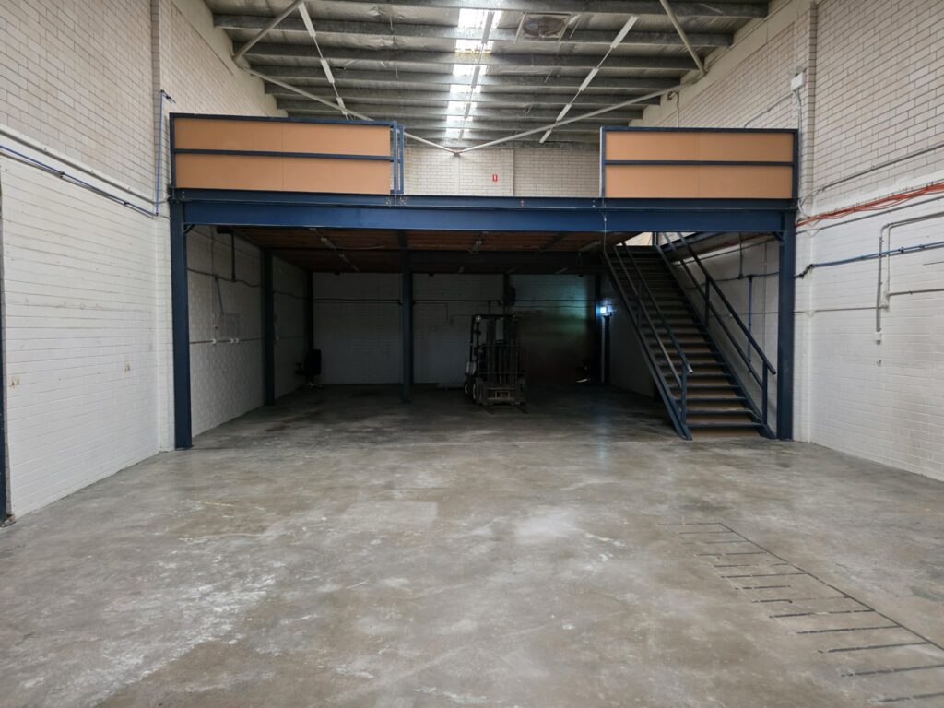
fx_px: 627
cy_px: 354
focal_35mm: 23
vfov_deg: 58.9
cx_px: 472
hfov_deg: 73.9
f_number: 1.7
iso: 800
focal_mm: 6.3
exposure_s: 1/100
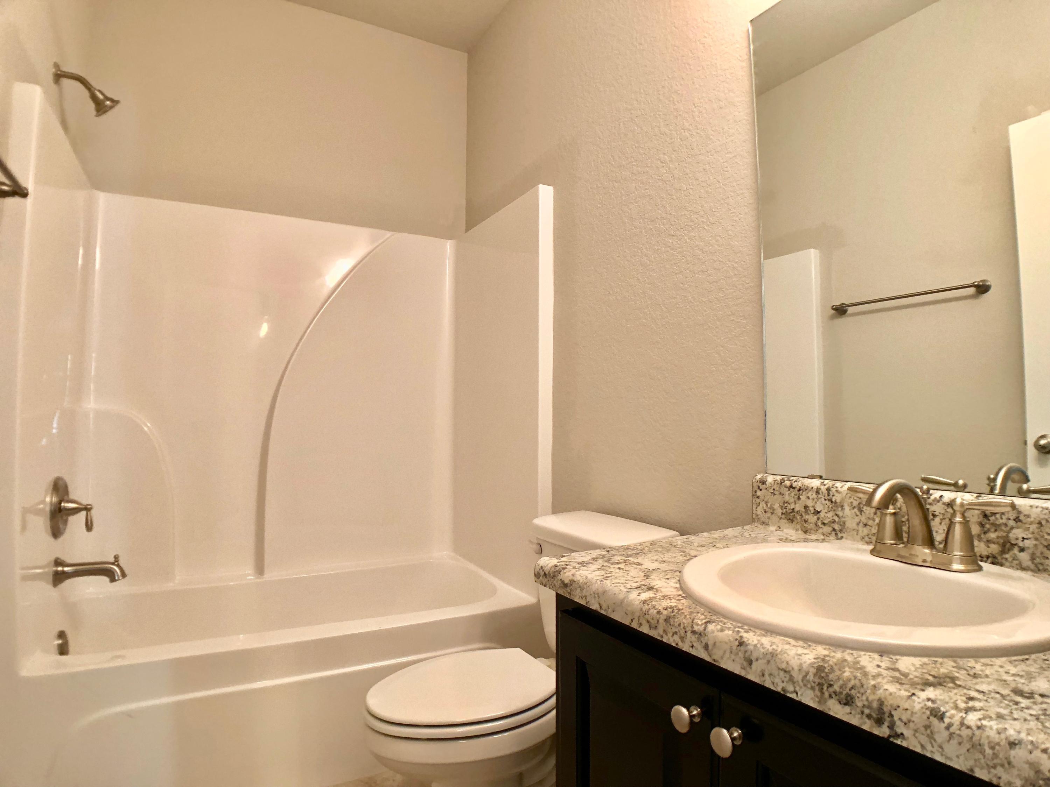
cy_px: 394
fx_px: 849
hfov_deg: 63.4
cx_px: 525
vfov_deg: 49.7
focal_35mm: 28
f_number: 1.8
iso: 250
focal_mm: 4
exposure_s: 1/60
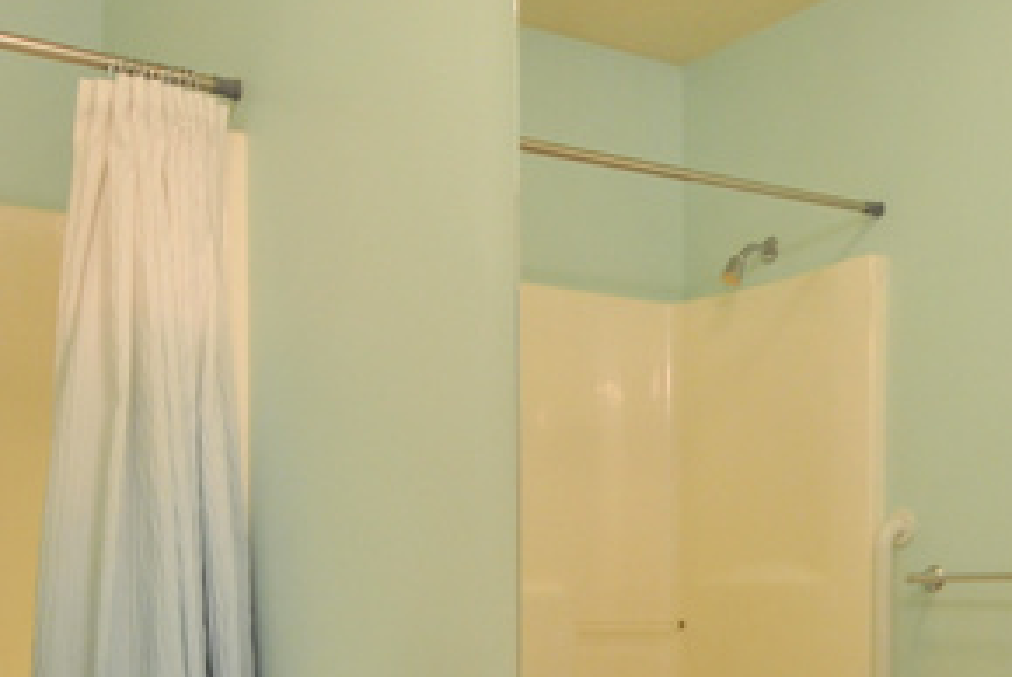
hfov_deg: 37.2
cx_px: 642
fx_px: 1491
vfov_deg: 24.6
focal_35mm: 53
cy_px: 647
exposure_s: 1/50
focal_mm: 10
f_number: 3.5
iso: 200
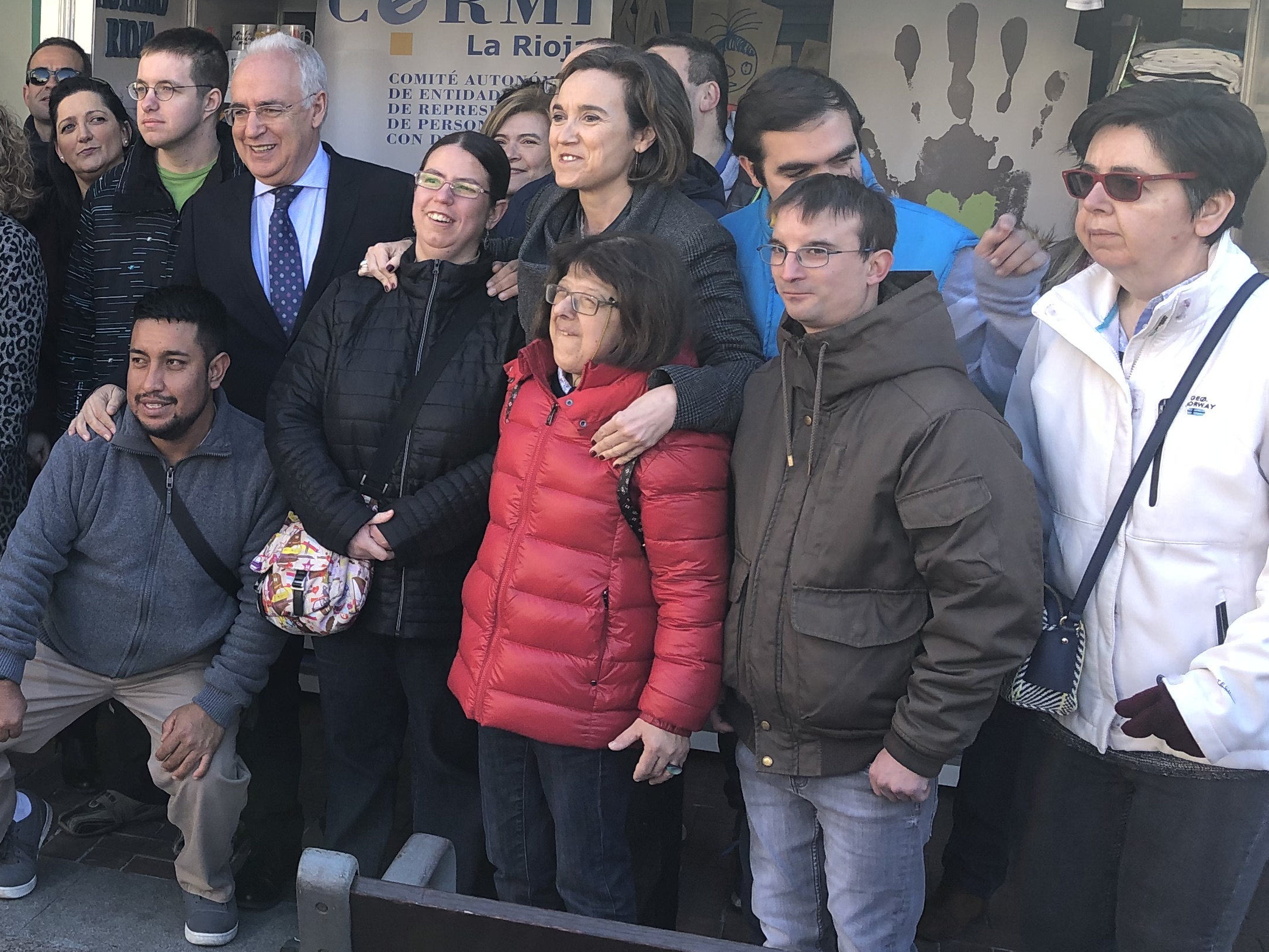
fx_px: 1906
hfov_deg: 34.5
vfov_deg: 27.9
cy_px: 366
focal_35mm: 52
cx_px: 99
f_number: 1.8
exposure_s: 1/105
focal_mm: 3.99
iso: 20
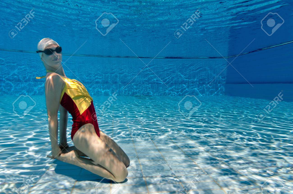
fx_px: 171
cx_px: 146
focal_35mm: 21
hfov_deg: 81.3
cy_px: 97
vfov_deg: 59.3
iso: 100
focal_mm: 14
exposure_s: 1/1000
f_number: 6.3
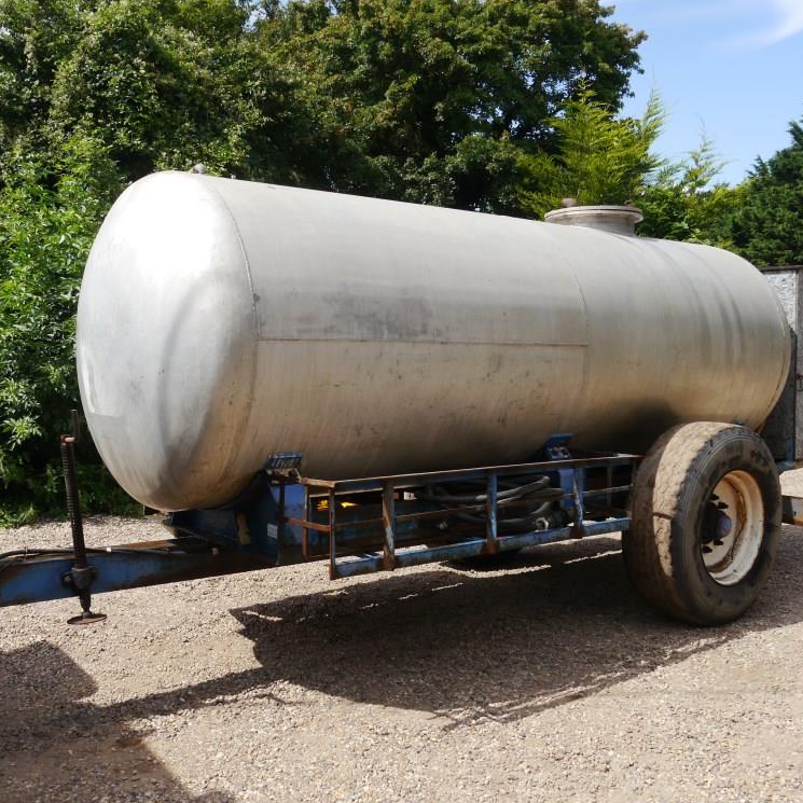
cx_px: 354
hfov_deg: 48.3
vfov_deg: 48.4
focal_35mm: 34
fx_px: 892
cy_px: 407
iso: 160
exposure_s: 1/400
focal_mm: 14
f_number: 7.1
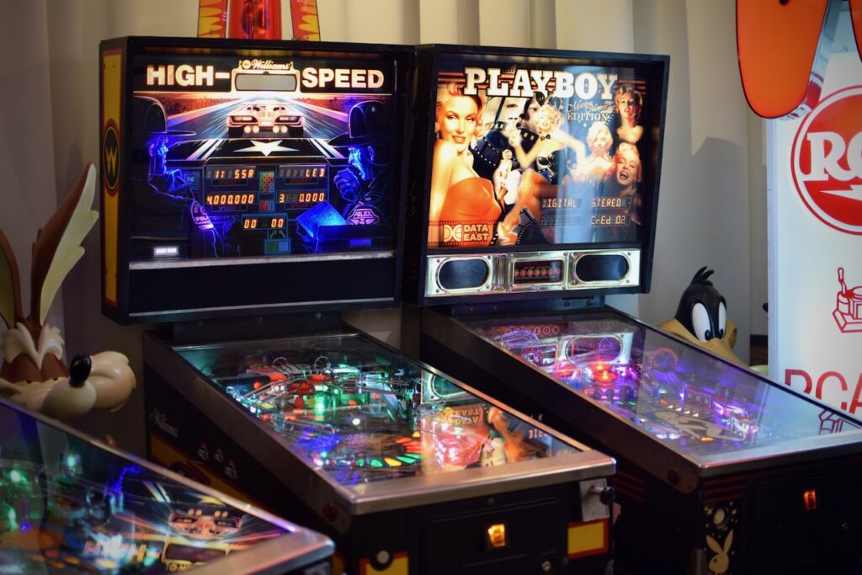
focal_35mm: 52
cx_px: 431
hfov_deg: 37.8
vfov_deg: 25.8
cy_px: 288
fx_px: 1257
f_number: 1.8
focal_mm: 35
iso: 400
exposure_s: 1/80
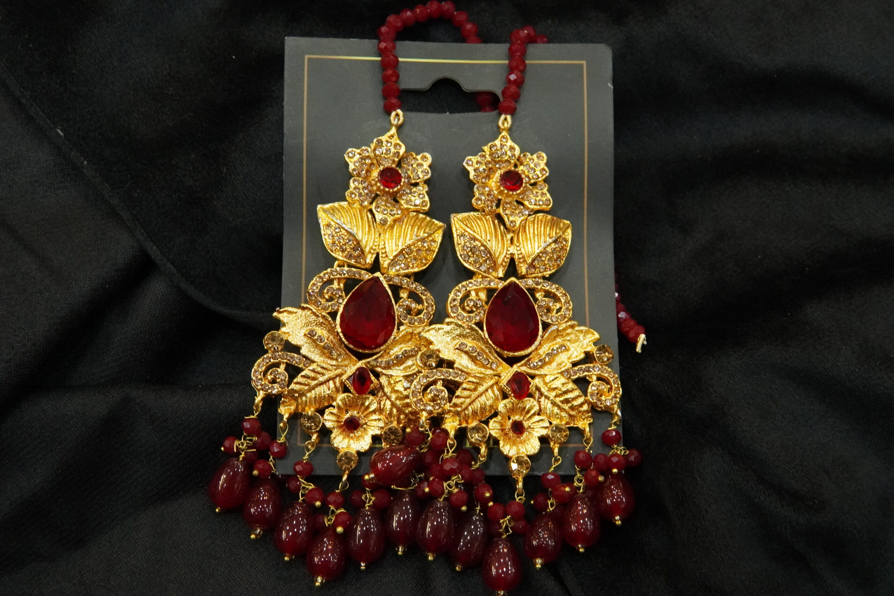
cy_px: 298
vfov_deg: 29.9
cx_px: 447
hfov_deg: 43.6
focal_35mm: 45
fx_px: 1117
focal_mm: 30
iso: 6400
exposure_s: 1/80
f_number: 9
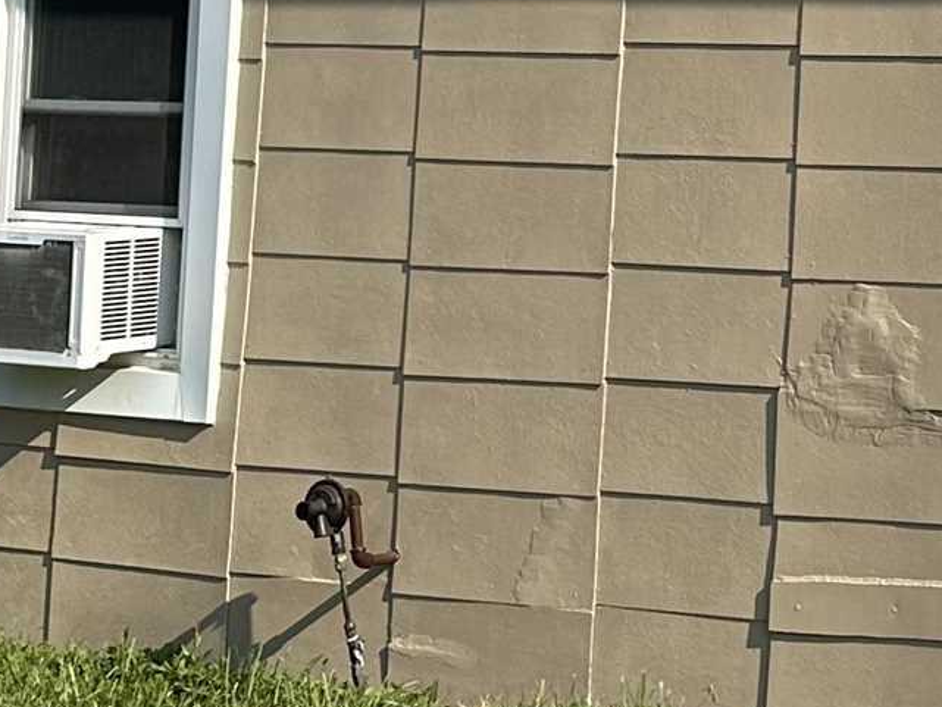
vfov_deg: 12.5
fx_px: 3130
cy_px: -212
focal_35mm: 115
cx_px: 1368
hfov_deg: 15.9
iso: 80
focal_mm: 6.86
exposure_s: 1/3597
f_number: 1.78
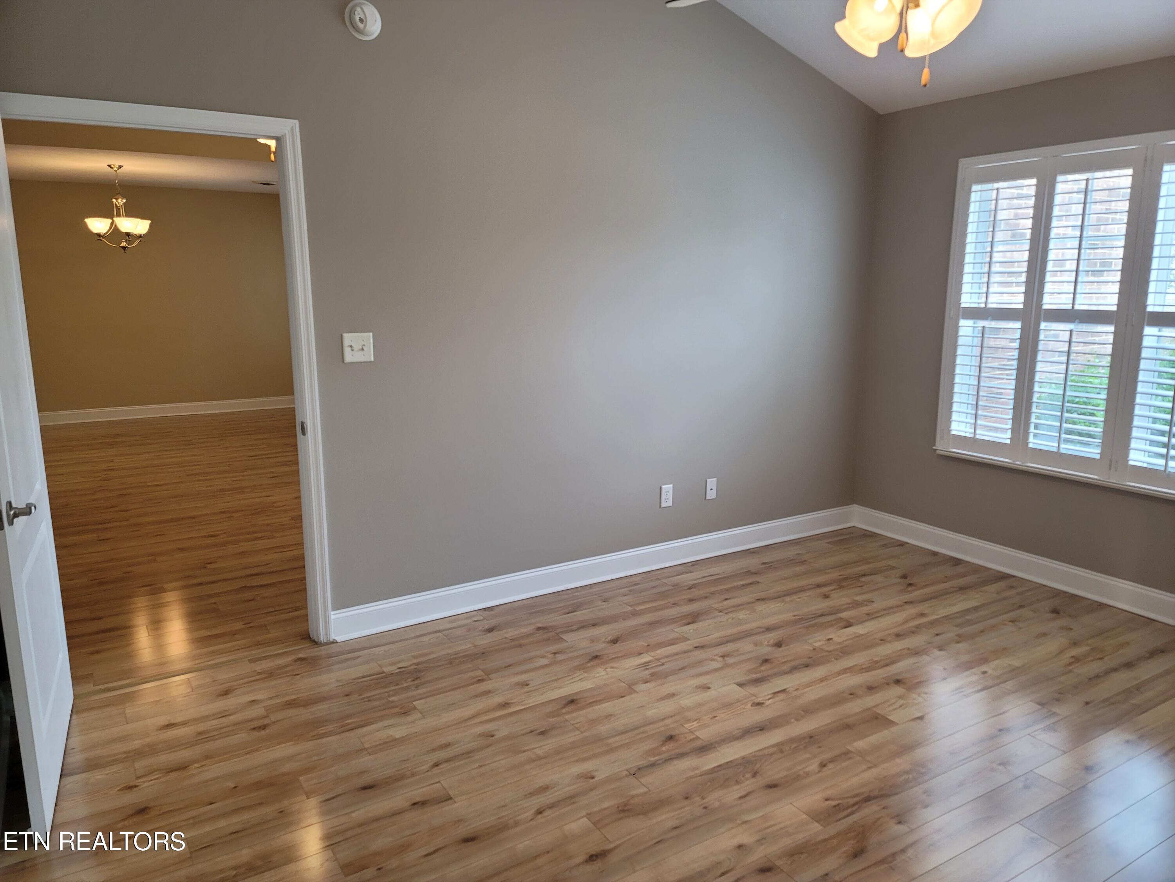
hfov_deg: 69.4
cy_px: 441
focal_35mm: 25
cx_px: 588
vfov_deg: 54.9
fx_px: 849
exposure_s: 1/120
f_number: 1.8
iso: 200
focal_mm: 7
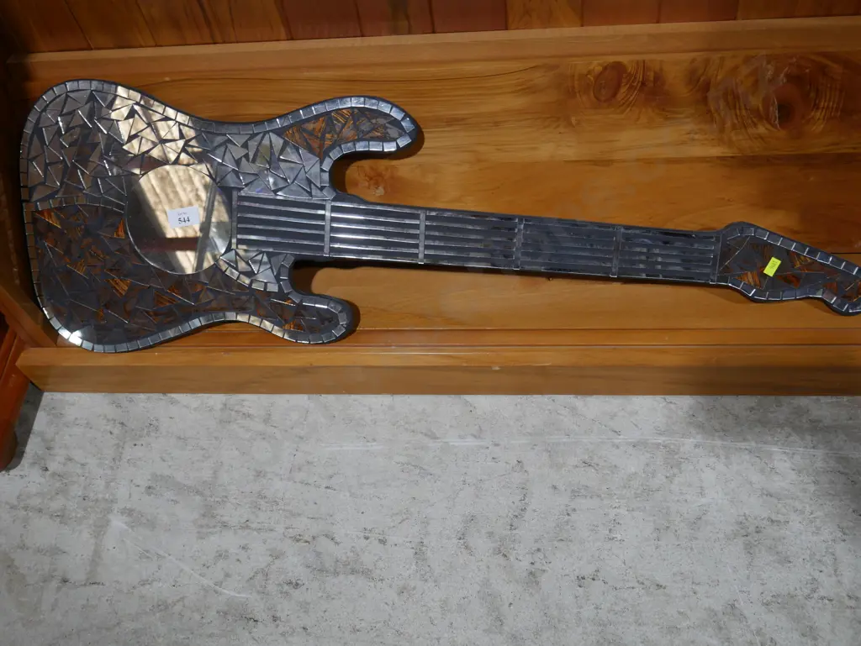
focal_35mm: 36
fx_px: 896
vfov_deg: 39.7
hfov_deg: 51.3
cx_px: 430
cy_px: 323
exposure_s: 1/60
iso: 250
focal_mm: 18
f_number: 4
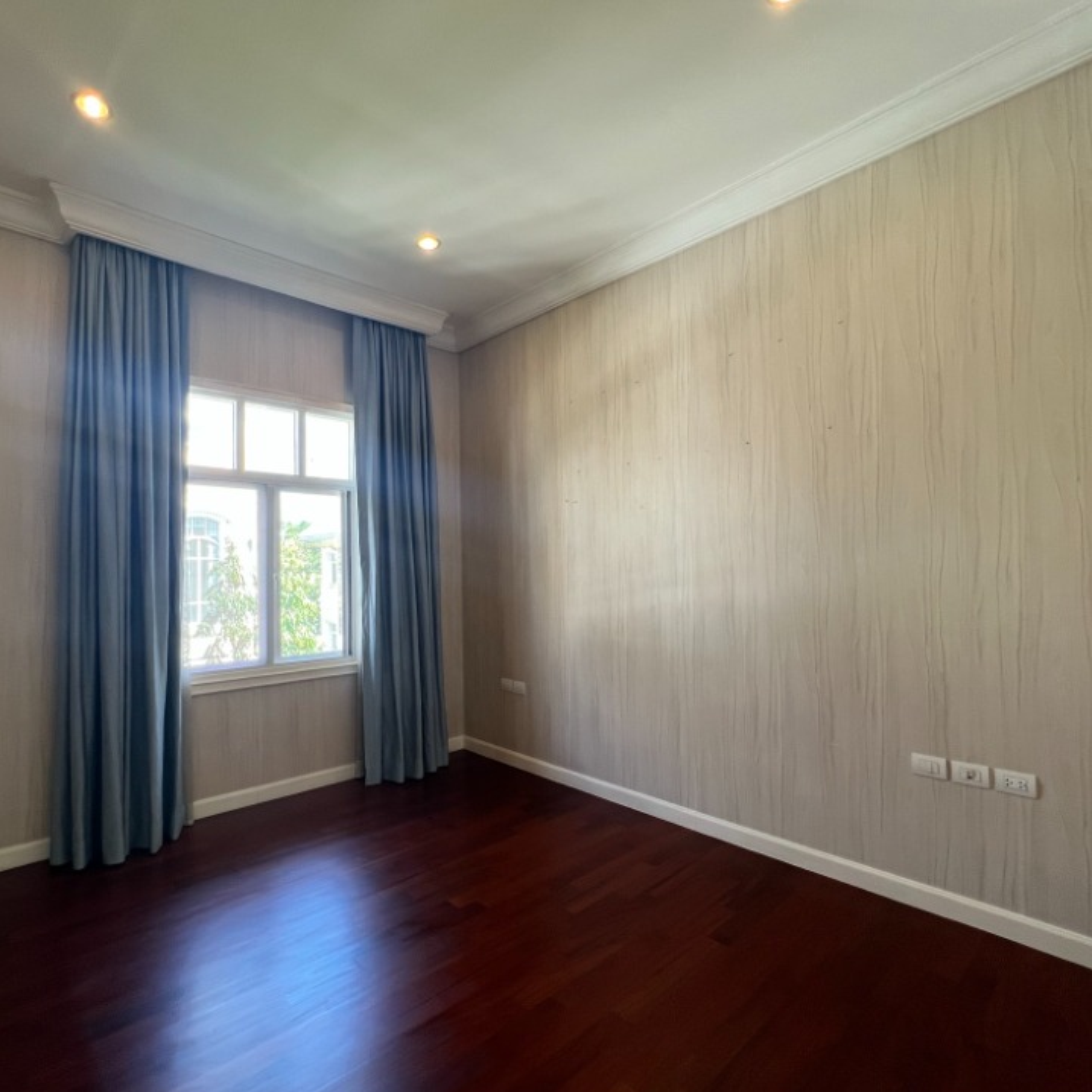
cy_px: 558
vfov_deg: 87.4
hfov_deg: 87.2
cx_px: 491
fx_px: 571
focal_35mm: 16
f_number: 1.8
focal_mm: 1.57
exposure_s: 1/100
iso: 64
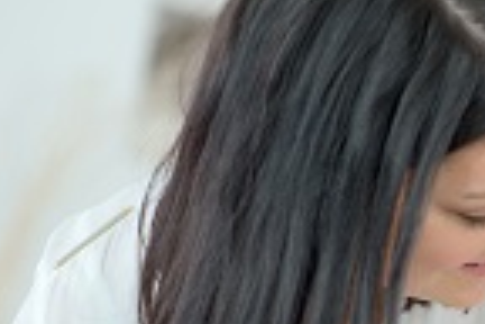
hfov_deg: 6.5
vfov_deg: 4.4
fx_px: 4163
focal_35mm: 309
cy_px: 580
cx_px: 830
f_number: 3.2
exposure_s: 1/125
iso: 64
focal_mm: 85
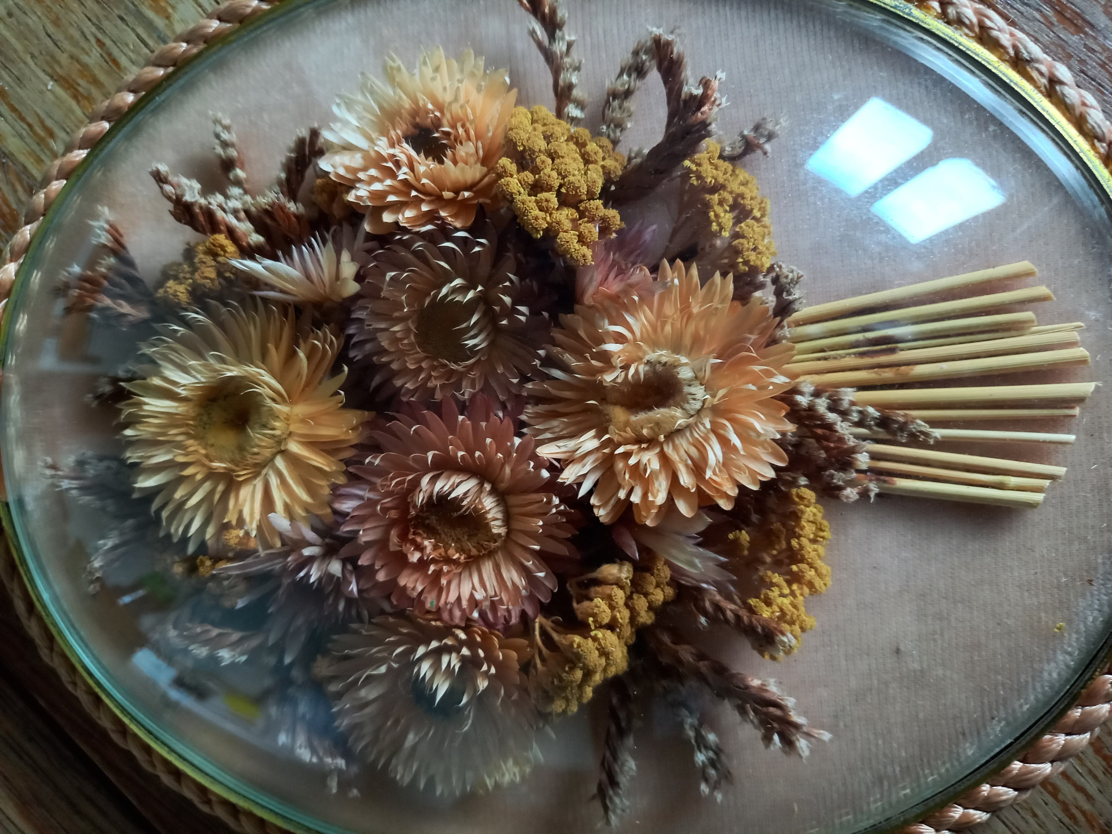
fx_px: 803
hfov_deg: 69.4
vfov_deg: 54.9
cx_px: 556
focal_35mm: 25
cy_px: 417
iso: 500
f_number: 1.8
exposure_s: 1/24
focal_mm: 4.65
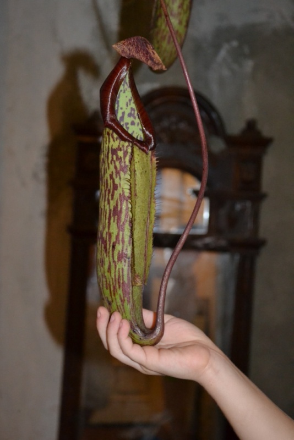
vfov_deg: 30.5
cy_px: 220
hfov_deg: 20.6
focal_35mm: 66
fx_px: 808
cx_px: 147
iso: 2800
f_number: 5.3
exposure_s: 1/60
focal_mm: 44
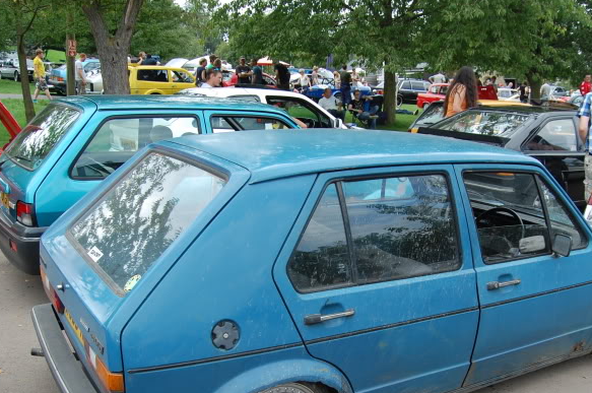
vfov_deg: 35.5
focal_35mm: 37
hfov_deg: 51.9
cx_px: 325
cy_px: 258
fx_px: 608
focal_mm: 18
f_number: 6.3
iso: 200
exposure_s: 1/160
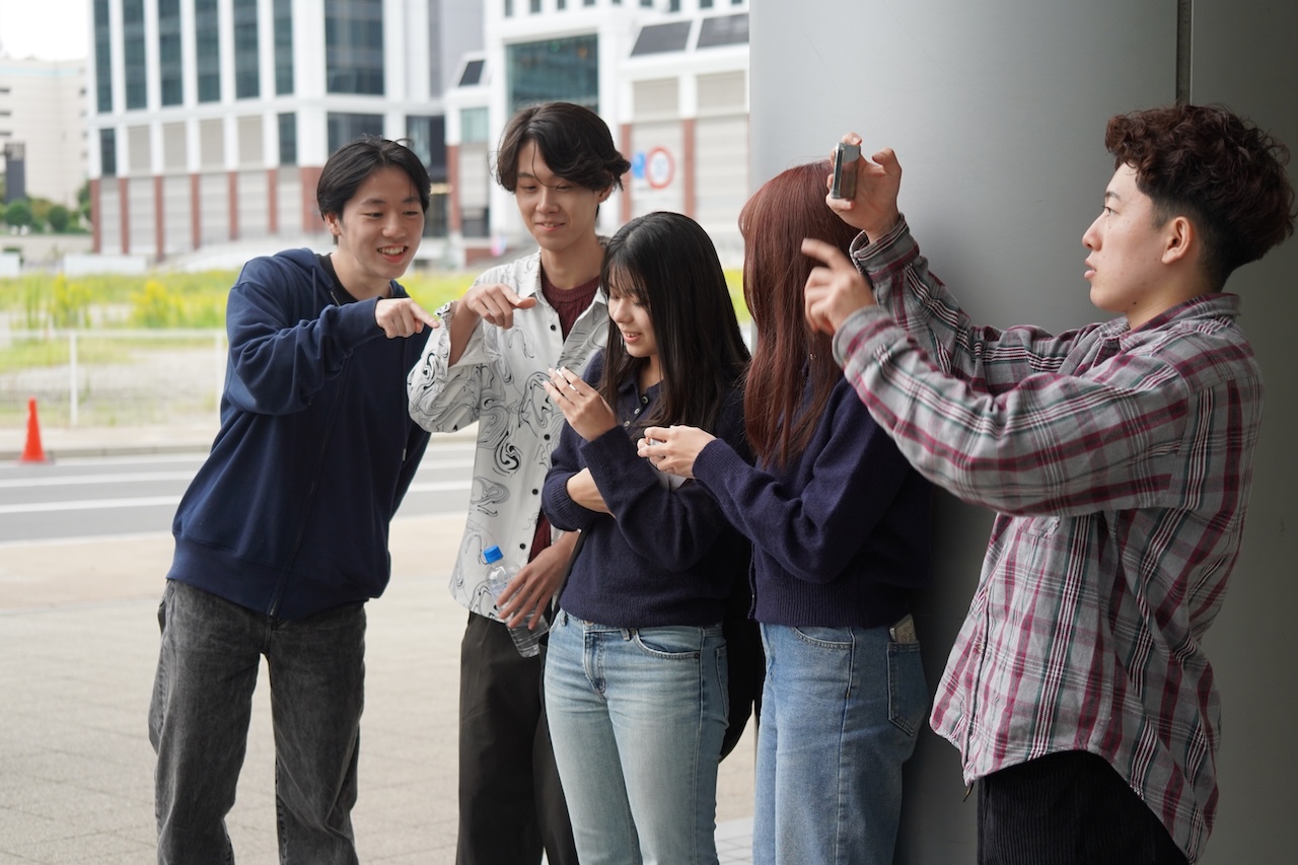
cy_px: 432
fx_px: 2523
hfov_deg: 28.8
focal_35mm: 70
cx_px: 649
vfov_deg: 19.5
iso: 640
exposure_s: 1/160
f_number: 4.5
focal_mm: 70
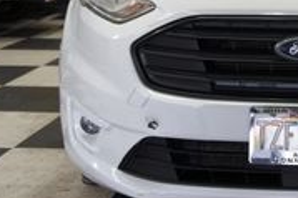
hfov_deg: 24.9
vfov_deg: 17.4
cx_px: 310
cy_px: 18
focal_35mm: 77
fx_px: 638
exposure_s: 1/40
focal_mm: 23
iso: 200
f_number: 4
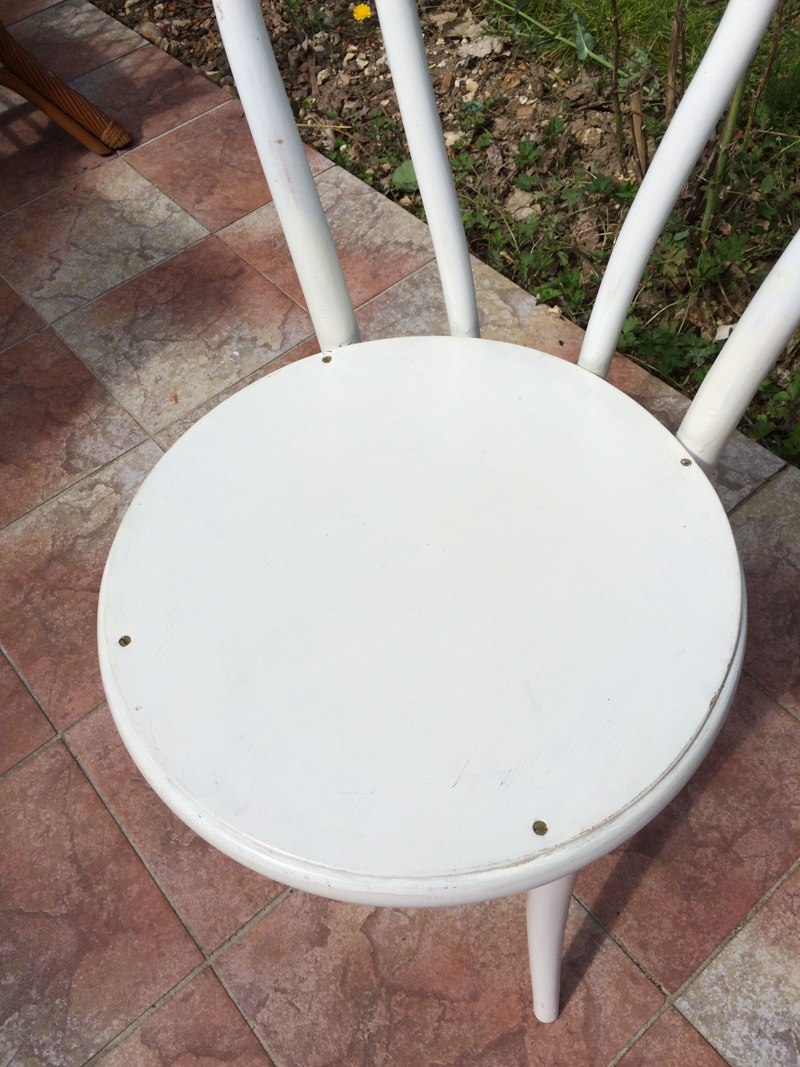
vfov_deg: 61.7
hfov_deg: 48.2
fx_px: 894
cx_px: 400
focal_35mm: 29
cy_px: 534
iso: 32
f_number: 2.2
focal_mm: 4.15
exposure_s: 1/3731
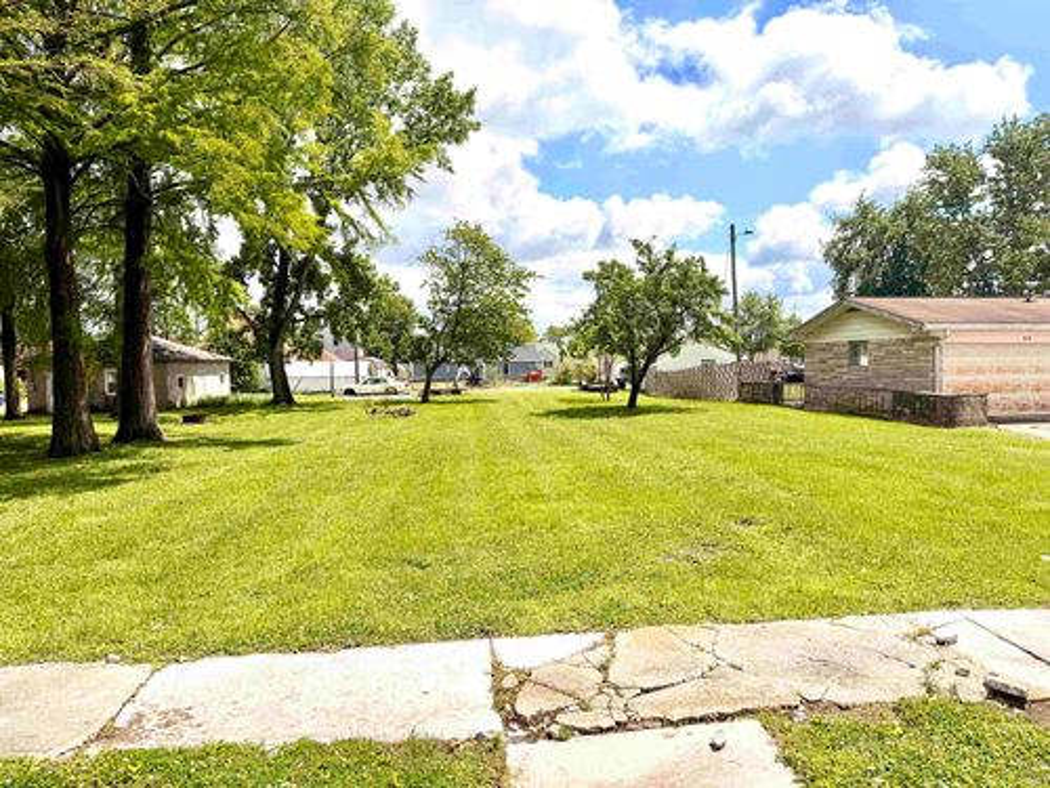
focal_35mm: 24
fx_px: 728
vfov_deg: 56.8
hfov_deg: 71.6
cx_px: 525
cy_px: 394
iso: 80
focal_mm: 6.76
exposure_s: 1/7353
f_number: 1.78
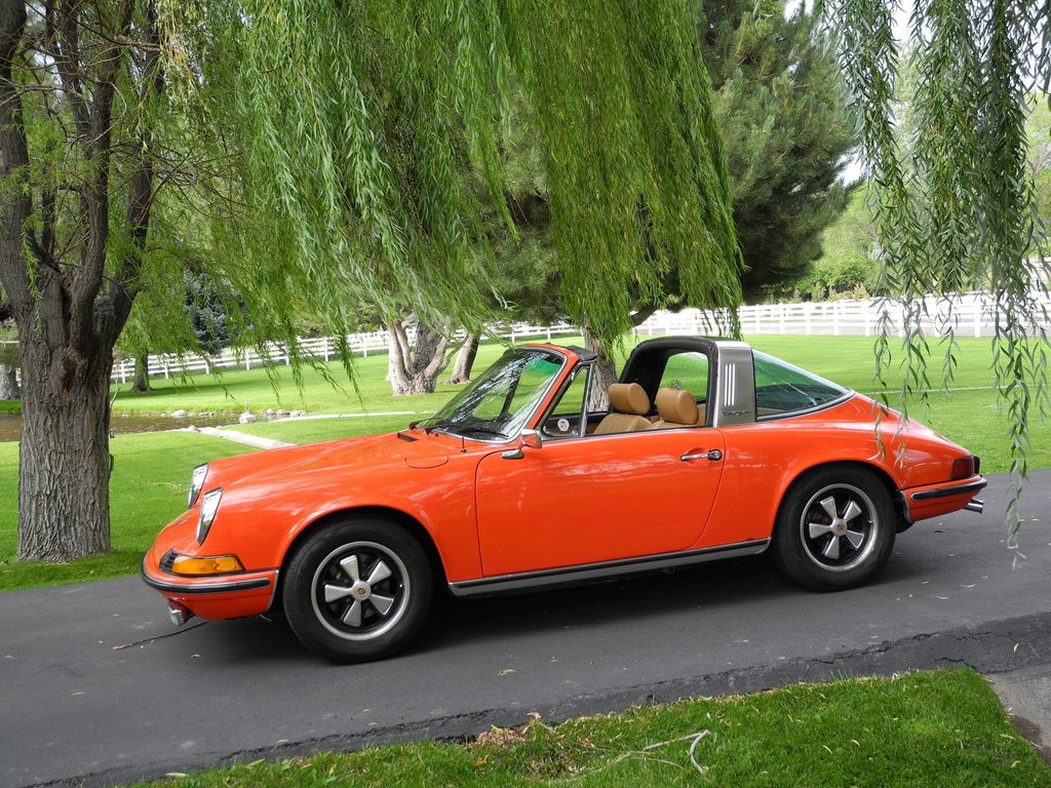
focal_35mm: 41
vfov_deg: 35.1
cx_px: 526
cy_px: 394
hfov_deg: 45.8
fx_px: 1245
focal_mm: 8.8
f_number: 3.2
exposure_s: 1/52
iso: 100
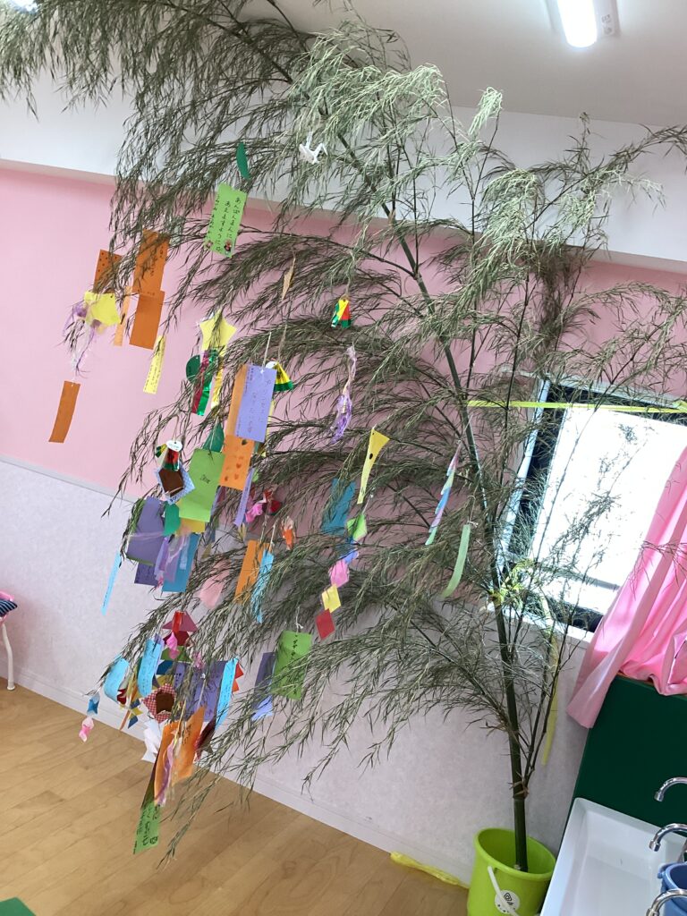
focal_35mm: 31
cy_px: 458
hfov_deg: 45.4
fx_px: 820
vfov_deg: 58.4
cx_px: 344
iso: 80
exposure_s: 1/50
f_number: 2.4
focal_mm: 3.3
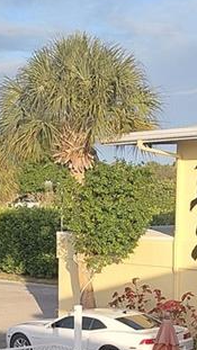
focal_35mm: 105
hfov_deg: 11.1
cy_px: 300
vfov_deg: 20.0
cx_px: -98
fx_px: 975
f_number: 1.8
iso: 50
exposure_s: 1/612
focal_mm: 4.69
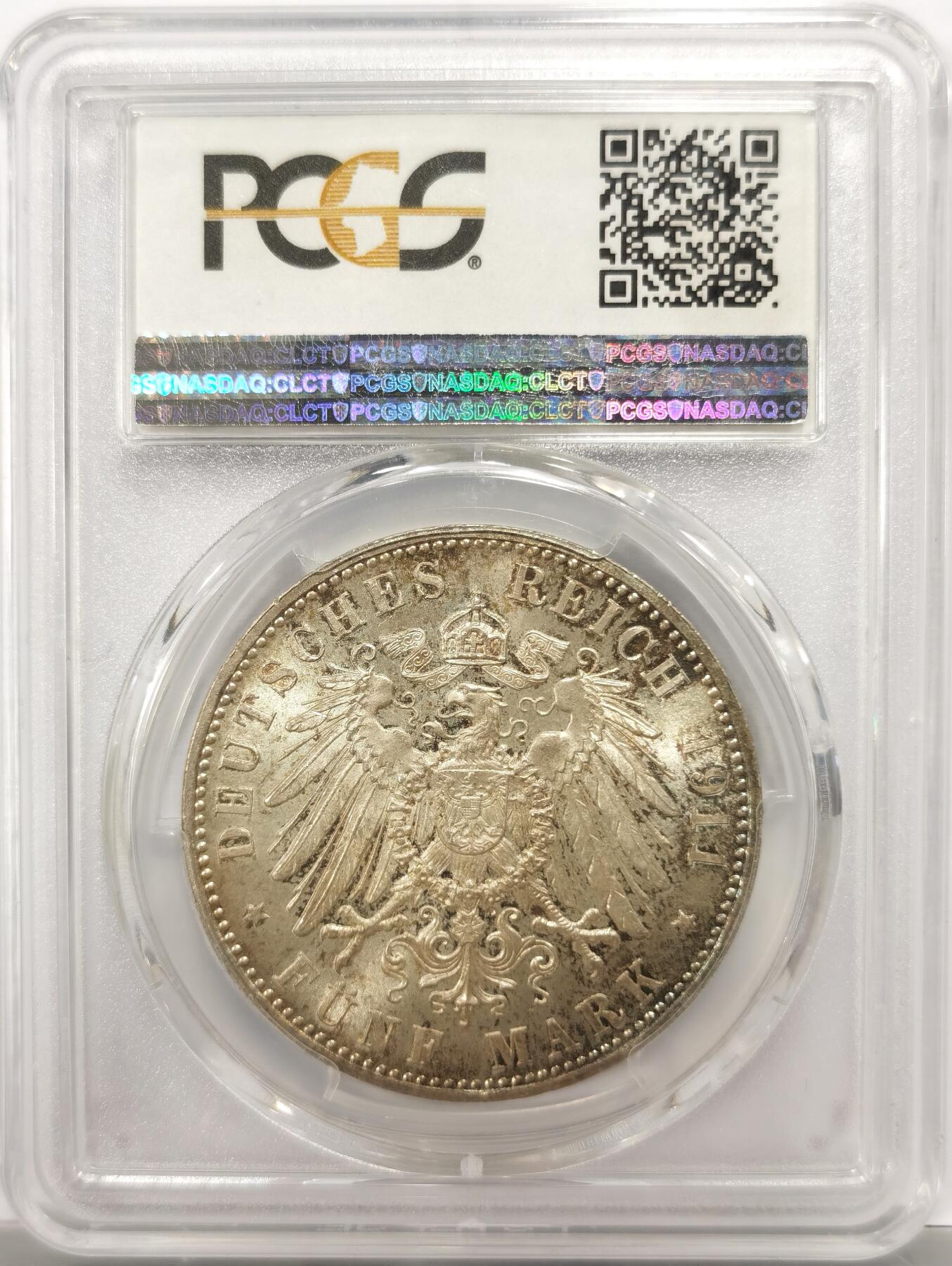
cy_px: 633
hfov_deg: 27.1
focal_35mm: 54
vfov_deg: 35.5
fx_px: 1976
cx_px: 476
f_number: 16
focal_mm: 5.56
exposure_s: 1/100
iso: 125
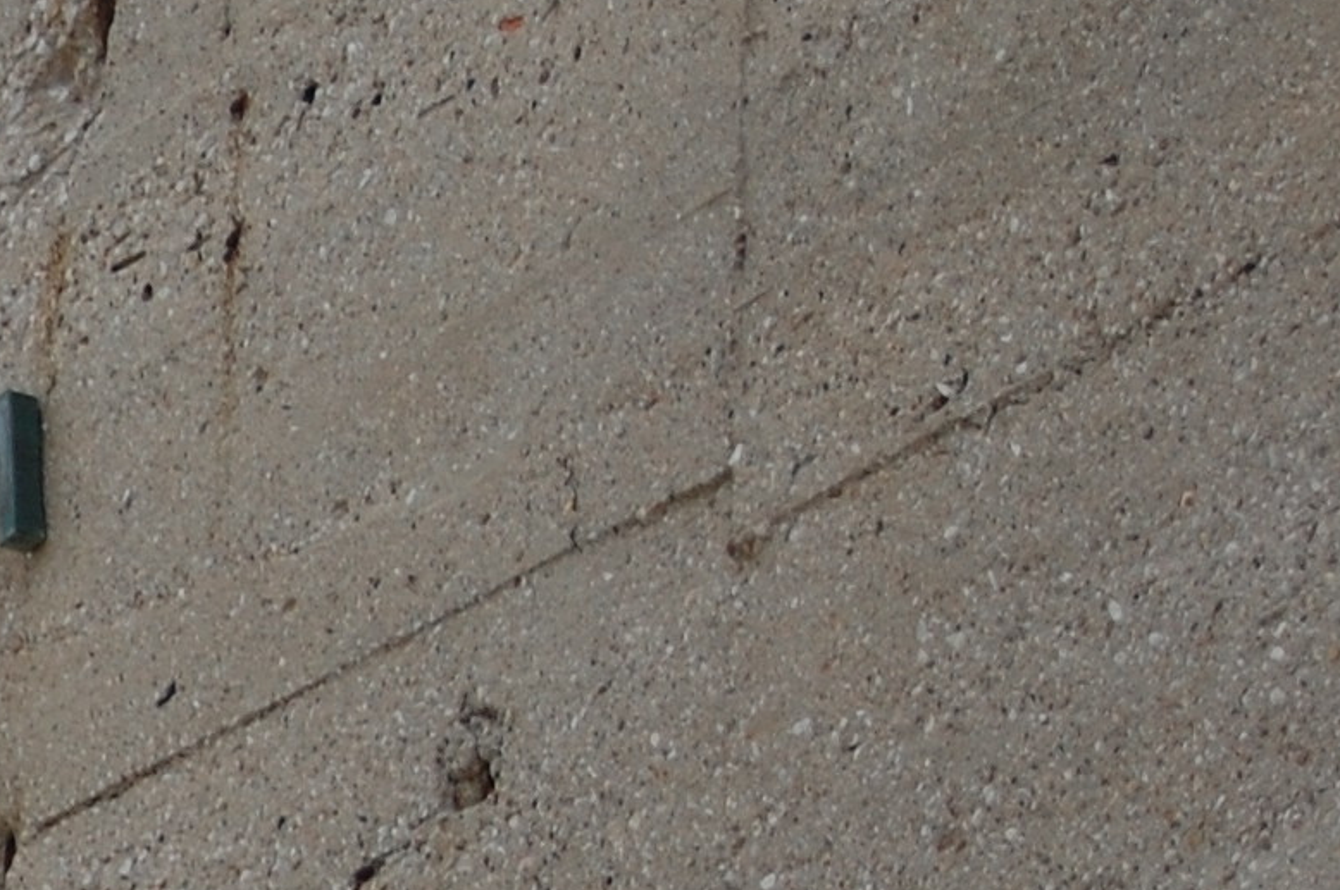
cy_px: 871
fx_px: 8626
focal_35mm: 232
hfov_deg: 8.5
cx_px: -1207
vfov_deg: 5.9
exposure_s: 1/1000
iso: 320
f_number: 5
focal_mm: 40
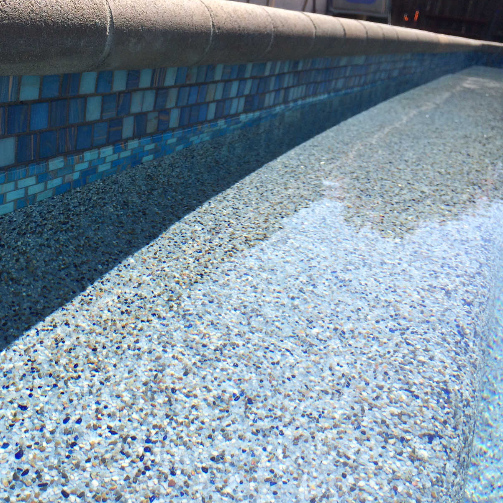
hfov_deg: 45.5
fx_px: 592
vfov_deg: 46.0
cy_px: 254
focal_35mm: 36
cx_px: 180
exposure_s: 1/1642
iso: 40
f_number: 2.2
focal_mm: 4.12
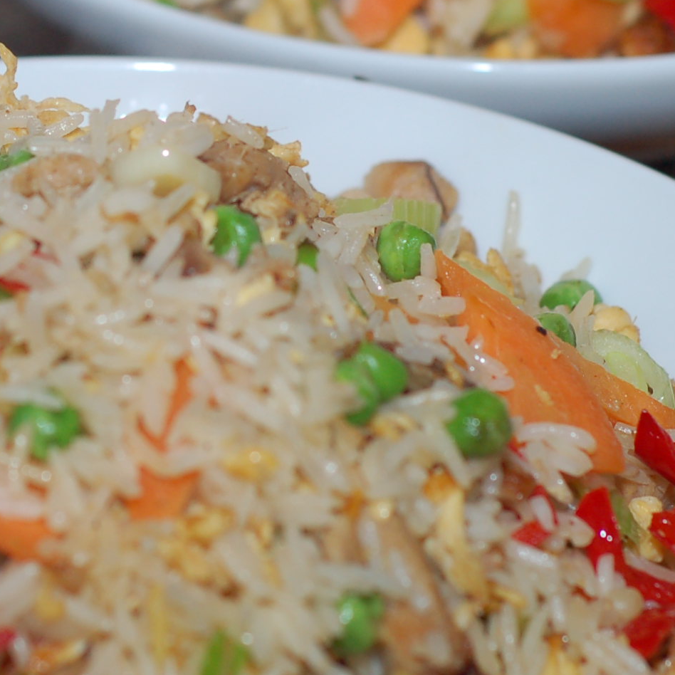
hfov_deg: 8.6
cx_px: 36
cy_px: 160
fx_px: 4456
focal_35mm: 202
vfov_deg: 8.6
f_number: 4
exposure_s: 1/60
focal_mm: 50
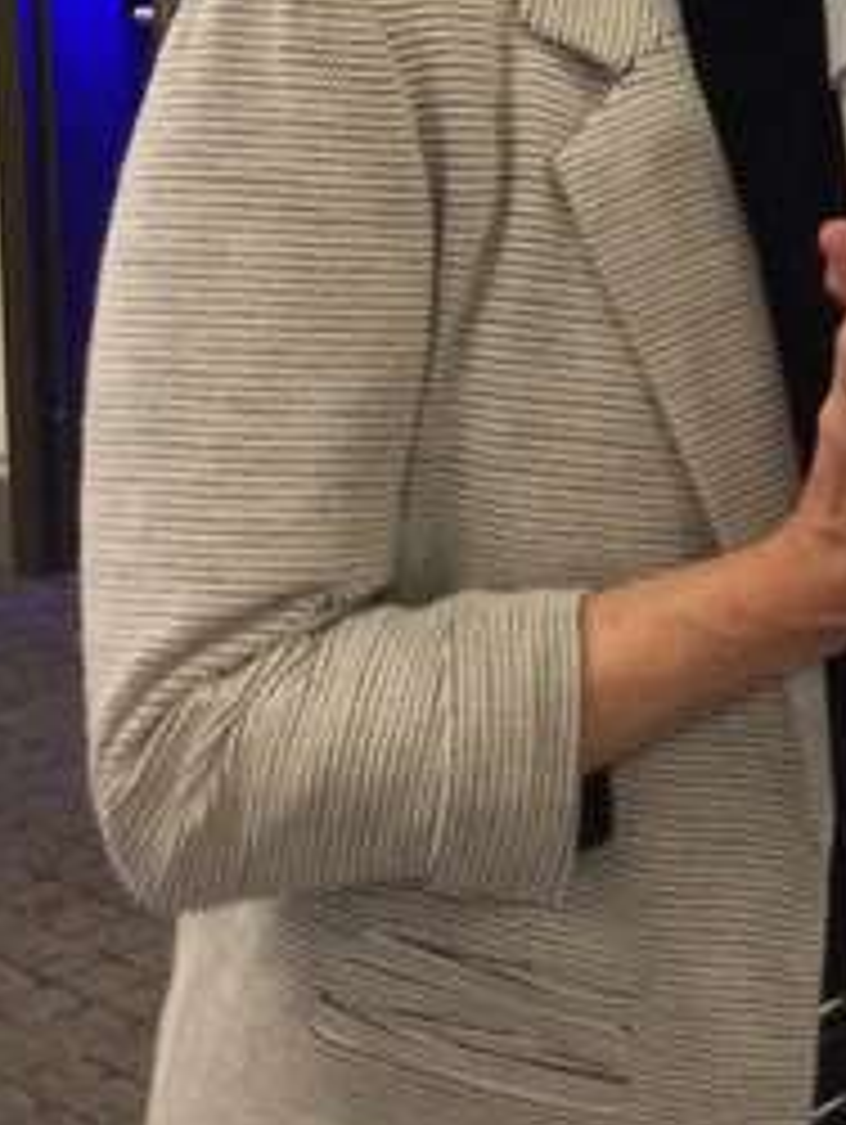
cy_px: 162
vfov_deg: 20.1
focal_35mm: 96
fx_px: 3123
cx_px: 1089
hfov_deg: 14.8
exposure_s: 1/30
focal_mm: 4.12
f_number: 2.2
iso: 320
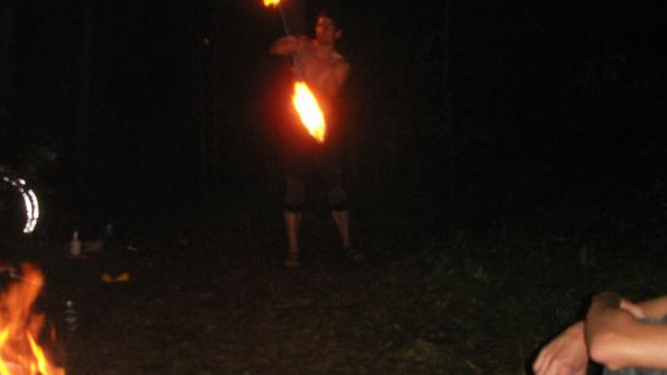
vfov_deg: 26.3
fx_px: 796
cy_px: 118
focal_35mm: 45
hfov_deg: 45.4
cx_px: 367
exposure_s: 1/40
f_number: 3.5
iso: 160
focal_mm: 7.7
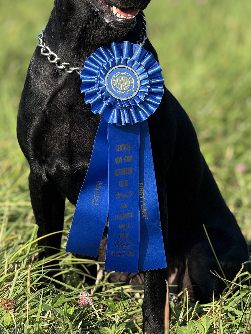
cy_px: 106
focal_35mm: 191
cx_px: 108
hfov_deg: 7.8
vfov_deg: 10.3
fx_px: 1846
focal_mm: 15.66
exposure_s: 1/714
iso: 50
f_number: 2.8
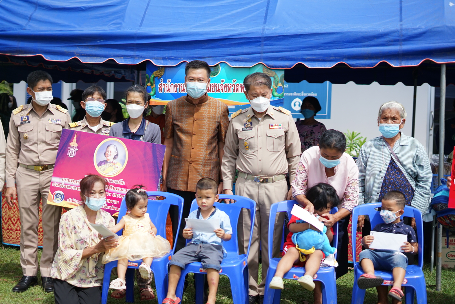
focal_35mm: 50
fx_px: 632
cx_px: 228
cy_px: 152
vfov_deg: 27.0
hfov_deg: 39.6
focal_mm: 50
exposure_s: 1/8000
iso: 400
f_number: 2
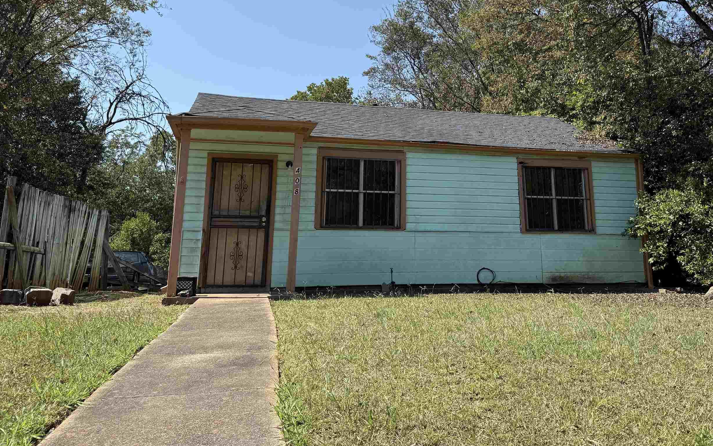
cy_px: 130
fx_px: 622
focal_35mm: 32
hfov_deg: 59.2
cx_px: 424
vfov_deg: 38.7
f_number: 1.78
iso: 80
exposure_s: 1/3279
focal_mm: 6.76
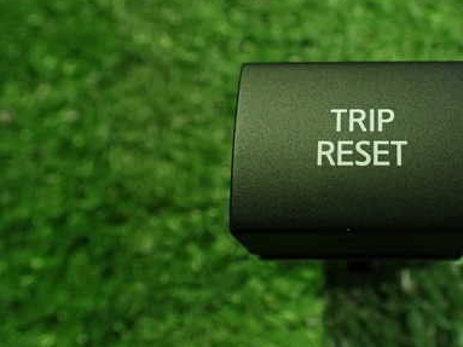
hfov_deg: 39.1
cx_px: 361
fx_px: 628
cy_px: 140
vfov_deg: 30.8
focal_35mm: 47
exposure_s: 1/50
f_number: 2.3
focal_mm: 5.4
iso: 800
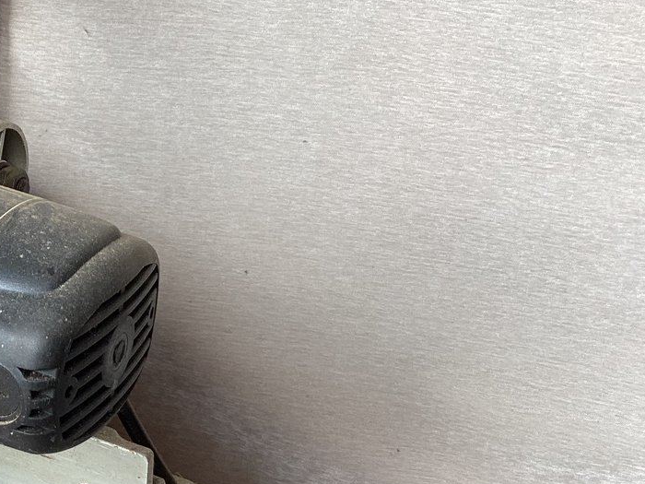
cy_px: 368
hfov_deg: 27.2
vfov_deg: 21.7
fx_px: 1248
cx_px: -8
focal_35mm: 67
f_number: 2.4
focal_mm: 3.3
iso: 32
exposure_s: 1/120
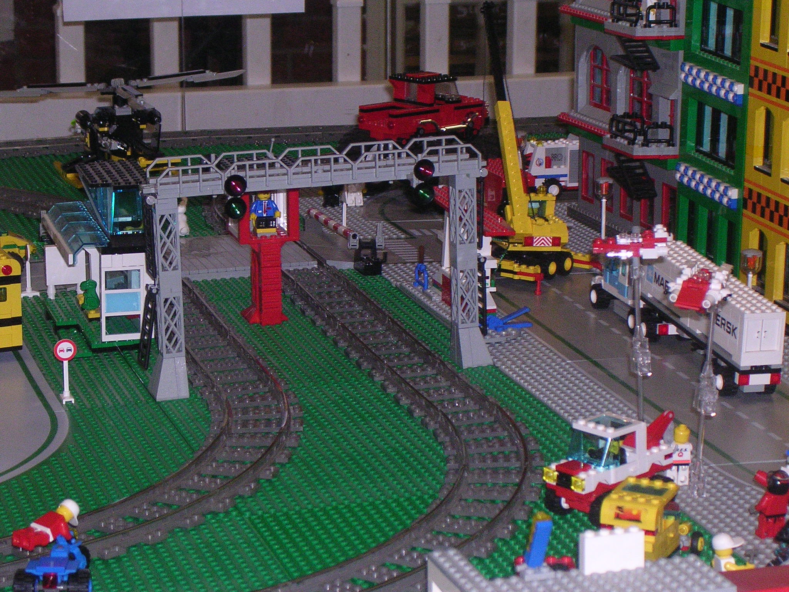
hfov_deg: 17.1
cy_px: 296
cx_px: 394
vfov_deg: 12.9
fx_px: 2621
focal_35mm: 115
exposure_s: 1/60.1
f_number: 4.9
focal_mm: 17.4
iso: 400
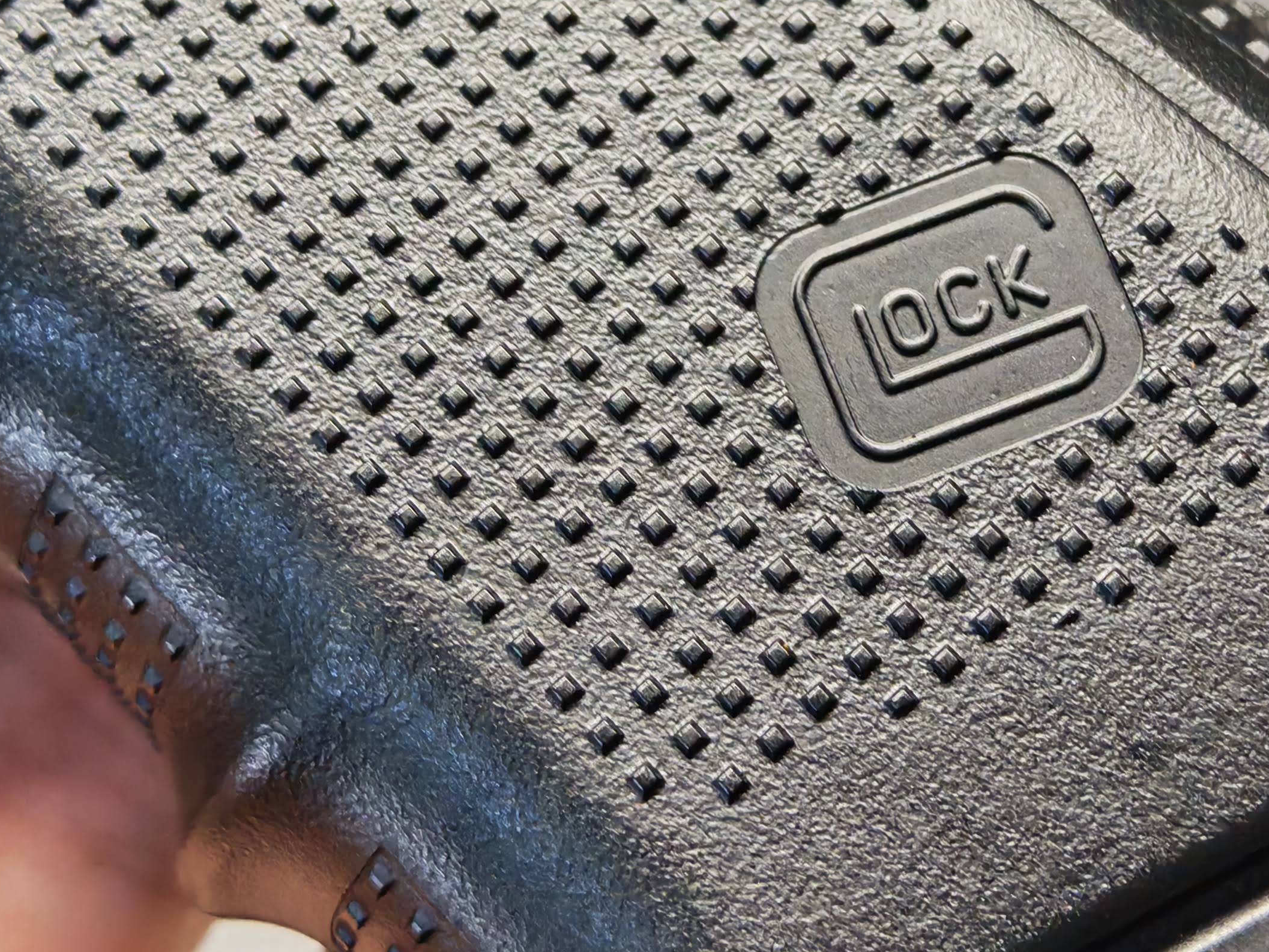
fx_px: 3410
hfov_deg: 21.0
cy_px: 131
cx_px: 774
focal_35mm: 93
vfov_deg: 15.7
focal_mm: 6.83
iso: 200
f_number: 2
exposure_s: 1/100
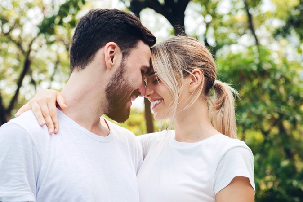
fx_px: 589
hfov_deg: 28.8
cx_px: 152
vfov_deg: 19.5
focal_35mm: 70
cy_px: 101
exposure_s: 1/200
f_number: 5
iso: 100
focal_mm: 70
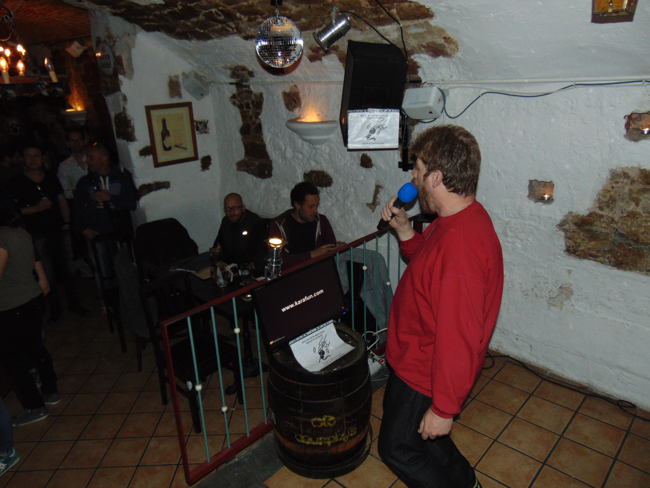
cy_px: 244
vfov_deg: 54.9
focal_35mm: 25
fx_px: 469
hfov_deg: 69.4
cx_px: 325
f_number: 3
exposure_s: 1/30
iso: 200
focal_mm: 4.5
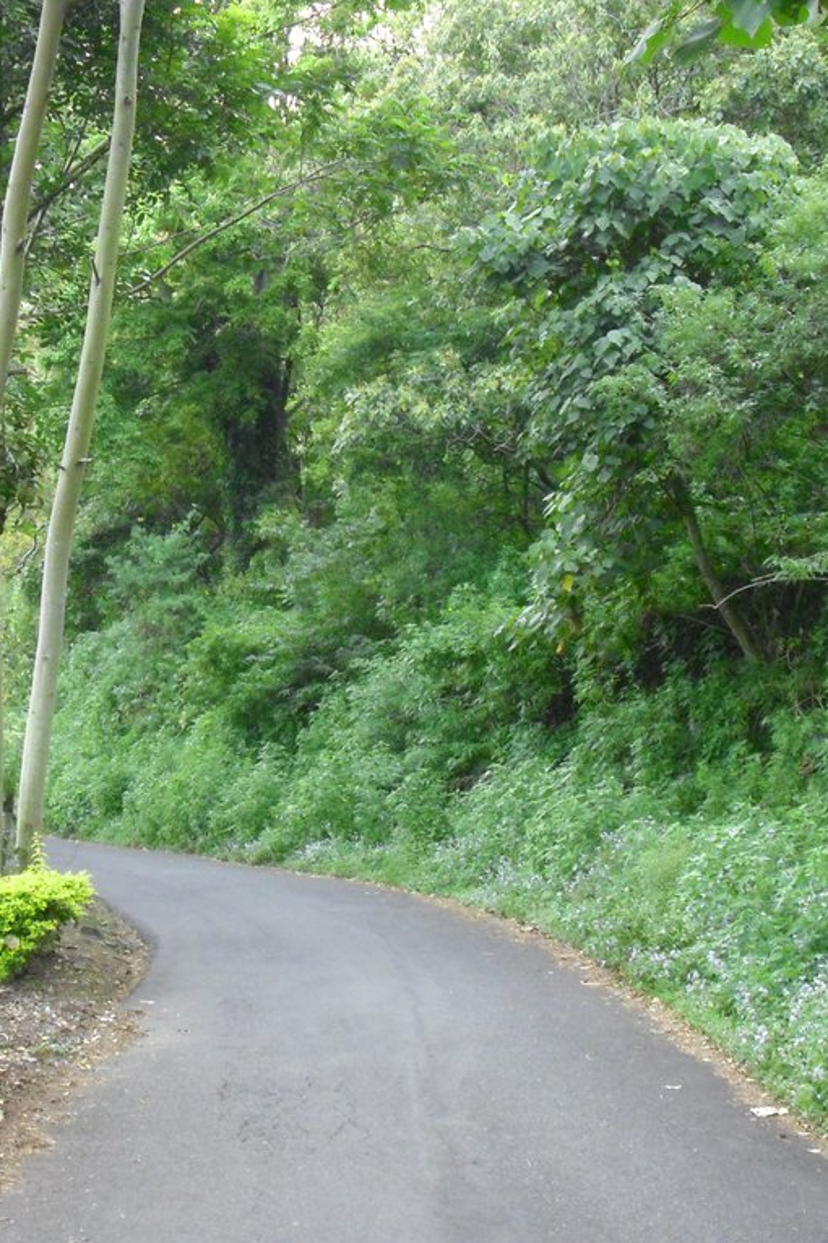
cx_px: 320
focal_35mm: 64
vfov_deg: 31.4
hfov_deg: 21.2
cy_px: 621
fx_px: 2208
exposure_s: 1/100
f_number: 3.1
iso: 400
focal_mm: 7.6
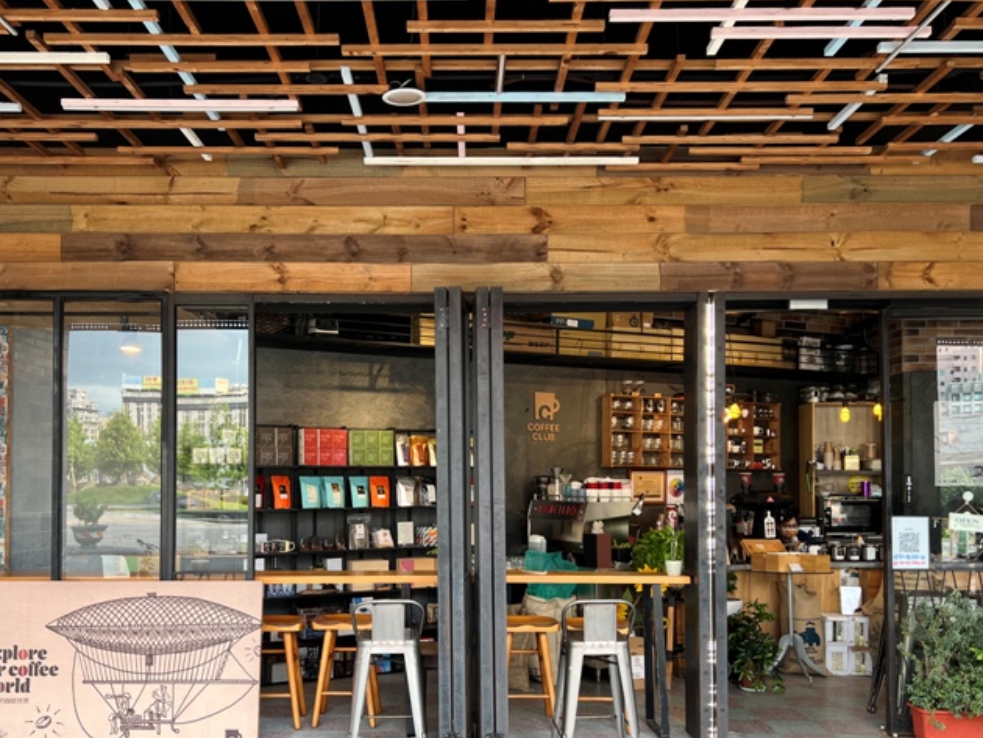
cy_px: 456
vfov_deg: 42.7
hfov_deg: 55.3
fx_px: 937
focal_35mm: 33
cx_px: 463
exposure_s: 1/121
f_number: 1.5
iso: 80
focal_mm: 5.7
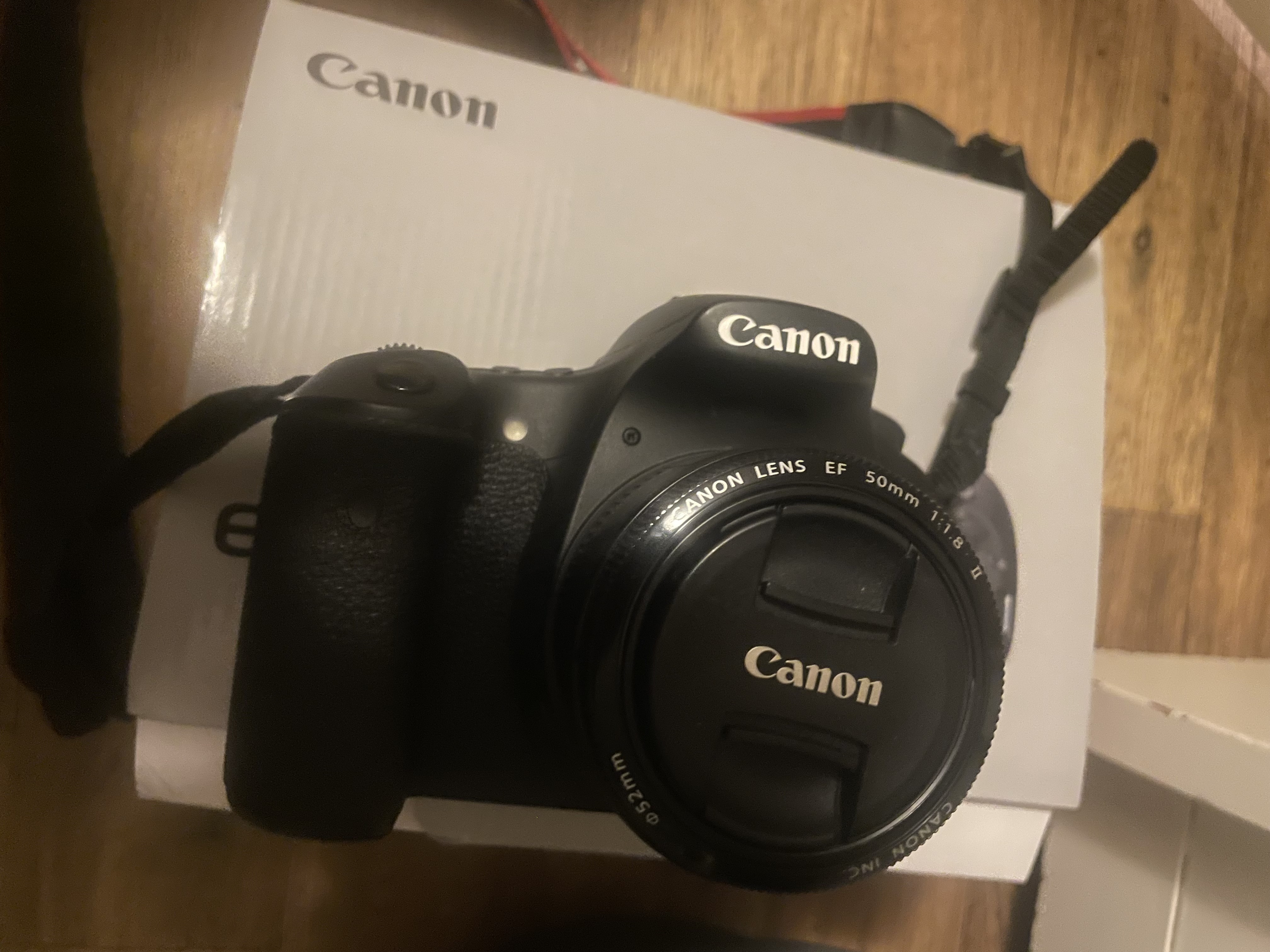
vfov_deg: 53.1
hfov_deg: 67.3
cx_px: 635
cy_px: 476
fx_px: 954
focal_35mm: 26
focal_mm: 4.2
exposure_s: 1/10
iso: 400
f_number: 1.6
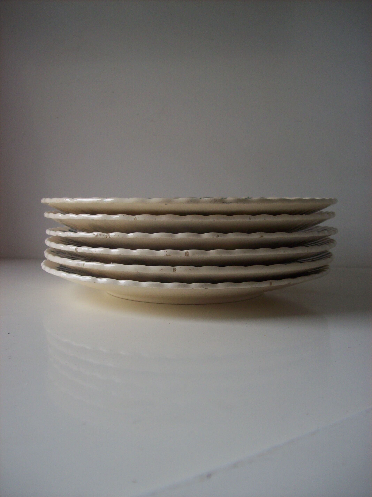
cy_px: 248
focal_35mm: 36
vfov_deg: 51.4
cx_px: 186
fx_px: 516
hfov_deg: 39.6
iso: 80
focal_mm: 6
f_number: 2.7
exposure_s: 1/80.6
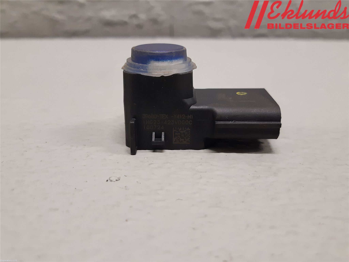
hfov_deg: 67.3
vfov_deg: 53.1
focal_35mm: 26
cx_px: 174
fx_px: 262
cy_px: 131
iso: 200
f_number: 1.7
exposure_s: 1/50
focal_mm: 3.93
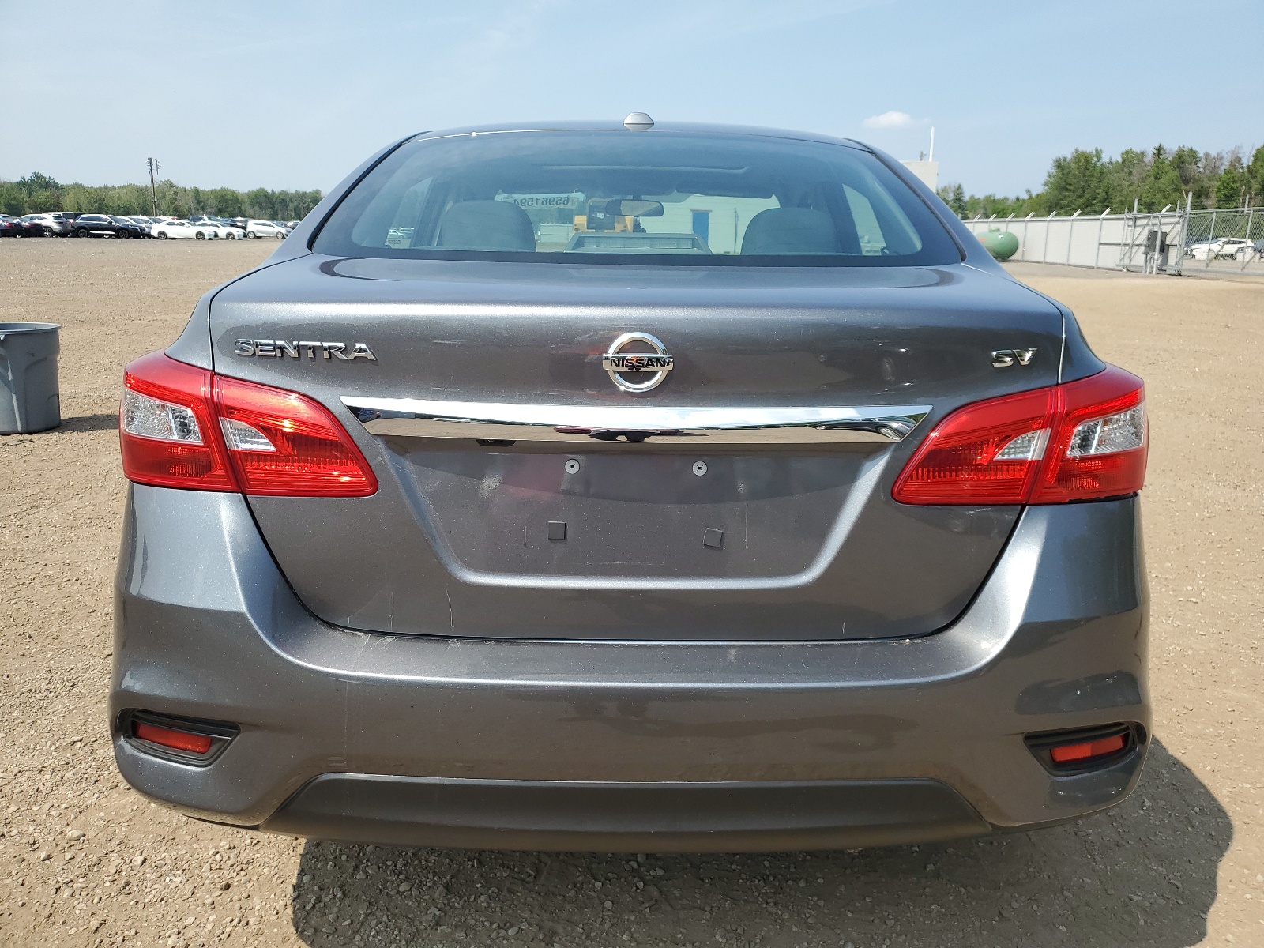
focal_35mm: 26
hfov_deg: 67.3
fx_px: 949
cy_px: 474
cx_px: 632
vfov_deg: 53.1
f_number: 1.5
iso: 50
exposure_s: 1/2500
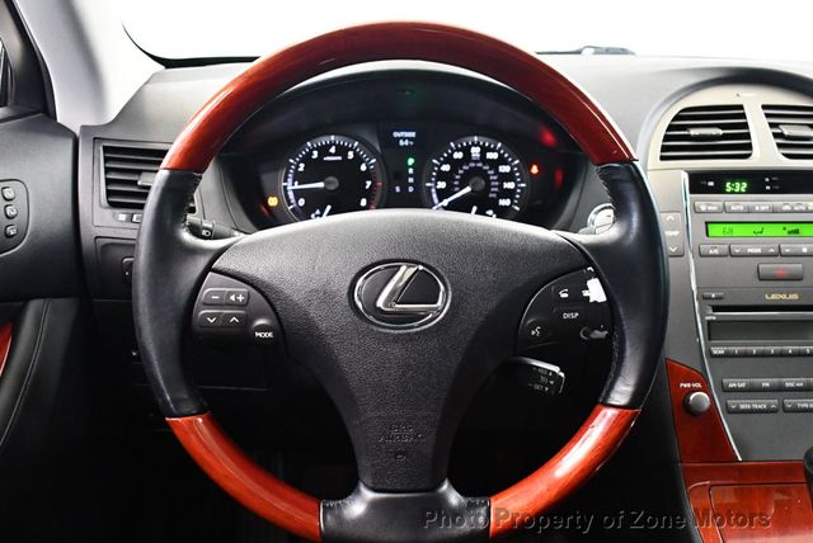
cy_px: 272
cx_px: 406
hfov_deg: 53.1
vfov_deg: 36.9
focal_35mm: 36
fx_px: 814
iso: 5000
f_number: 3.5
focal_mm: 18
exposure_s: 1/60
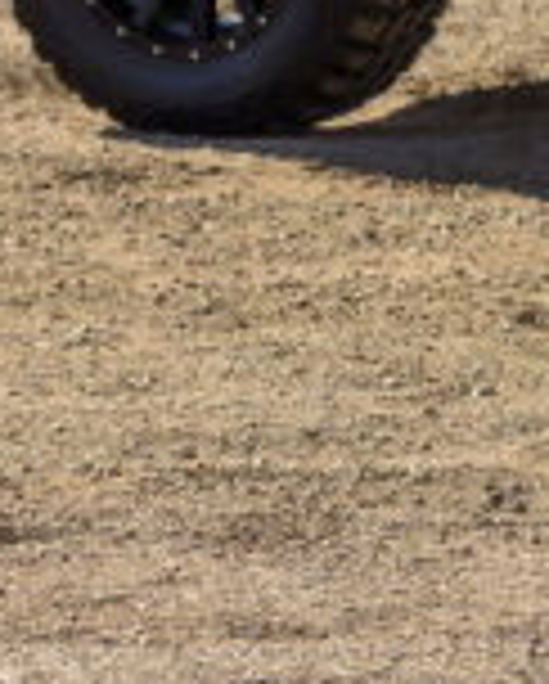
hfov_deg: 3.2
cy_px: -500
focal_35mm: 483
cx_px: 1485
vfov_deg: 4.0
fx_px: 9790
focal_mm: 98
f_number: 6.3
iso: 200
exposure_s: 1/250
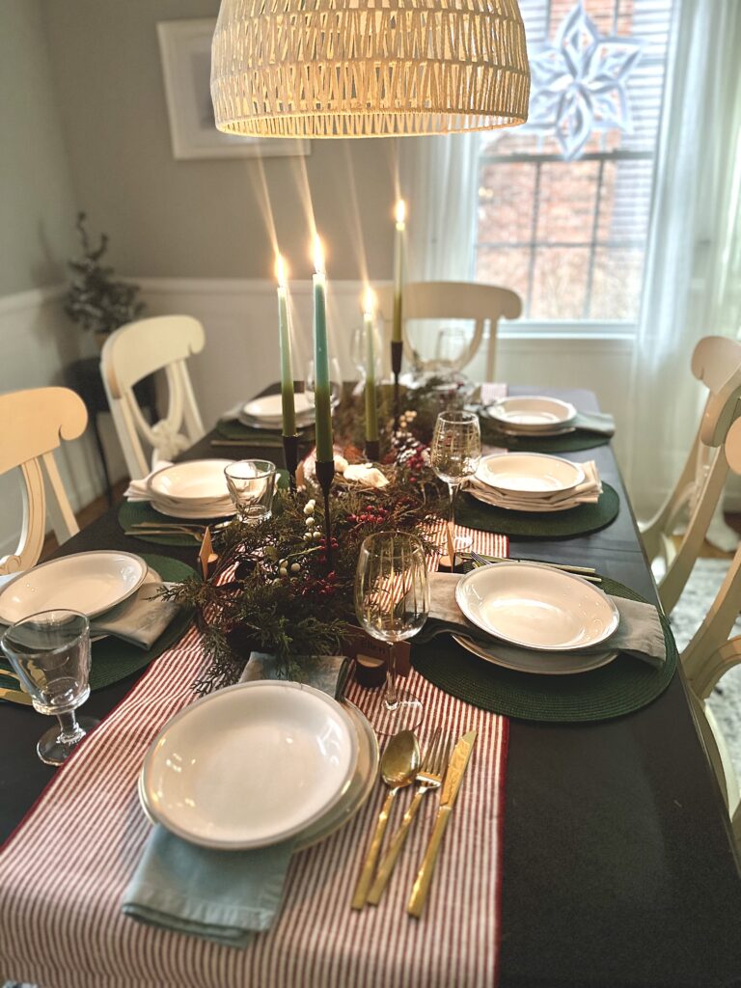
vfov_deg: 71.6
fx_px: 685
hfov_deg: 56.8
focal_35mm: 24
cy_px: 494
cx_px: 370
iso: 640
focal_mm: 6.86
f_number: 1.78
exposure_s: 1/40
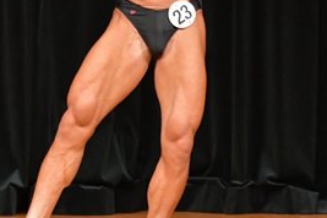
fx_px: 6721
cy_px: 48
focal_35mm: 740
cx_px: 145
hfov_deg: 2.8
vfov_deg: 1.9
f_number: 5.6
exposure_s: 1/400
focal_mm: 170
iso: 6400
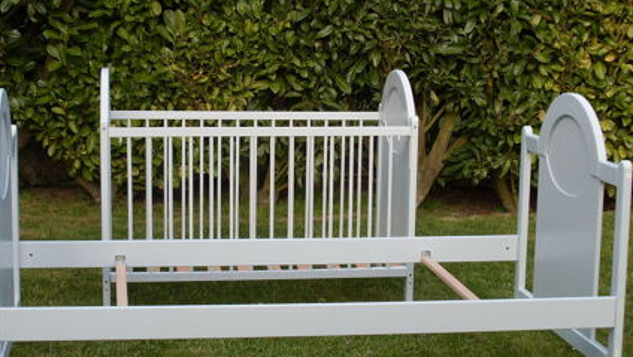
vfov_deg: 16.3
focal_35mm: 74
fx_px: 1243
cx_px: 306
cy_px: 199
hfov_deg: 28.6
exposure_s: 1/125
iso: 80
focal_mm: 9.9
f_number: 3.8
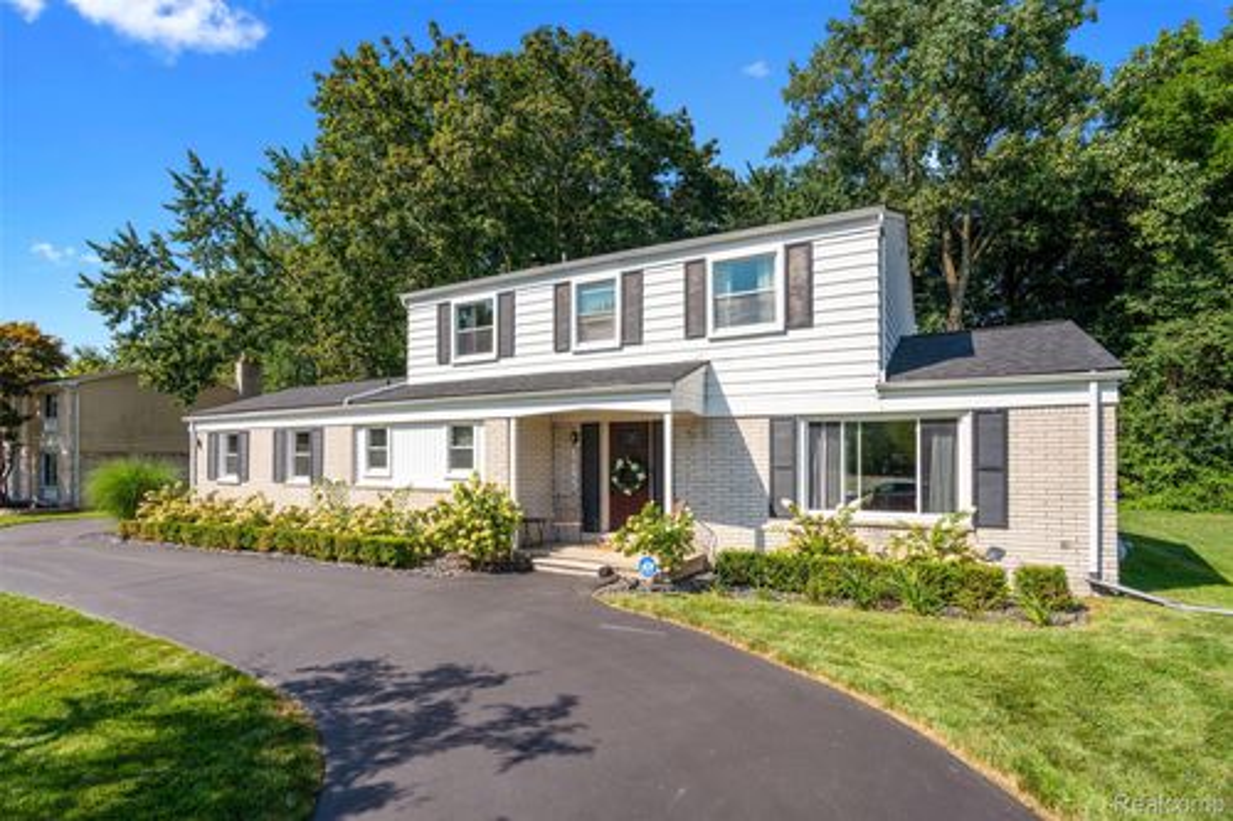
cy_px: 410
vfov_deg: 43.6
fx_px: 1027
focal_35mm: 30
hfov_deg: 61.9
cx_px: 616
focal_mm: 30
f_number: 9
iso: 400
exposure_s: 1/500
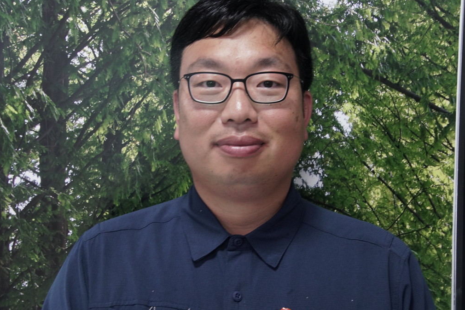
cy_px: 138
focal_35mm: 71
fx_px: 917
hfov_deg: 28.4
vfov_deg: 19.2
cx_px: 230
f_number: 16
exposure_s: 1/10
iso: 2000
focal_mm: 56
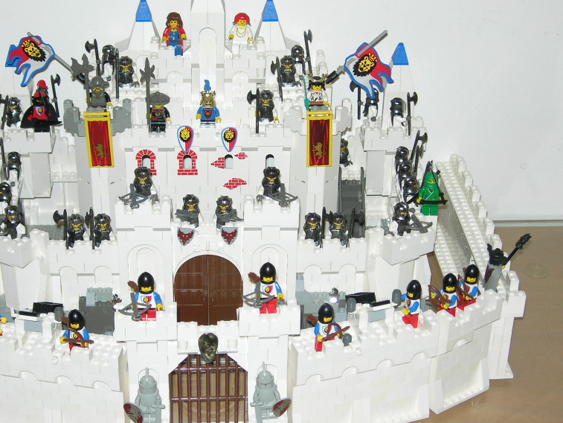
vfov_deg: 21.3
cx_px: 242
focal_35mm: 69
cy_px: 212
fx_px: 1122
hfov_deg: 28.1
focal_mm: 10.6
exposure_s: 1/60.1
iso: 64
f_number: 3.2
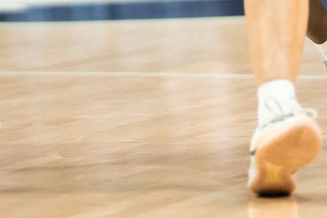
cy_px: -214
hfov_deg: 5.1
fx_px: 3688
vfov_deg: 3.4
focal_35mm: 406
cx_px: 264
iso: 2500
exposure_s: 1/3200
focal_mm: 85
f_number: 1.6
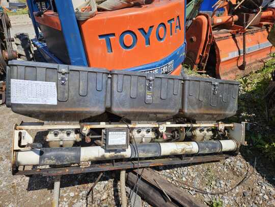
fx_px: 183
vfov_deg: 58.9
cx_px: 138
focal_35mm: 23
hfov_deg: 73.9
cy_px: 104
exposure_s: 1/2192
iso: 25
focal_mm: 5.4
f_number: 1.8
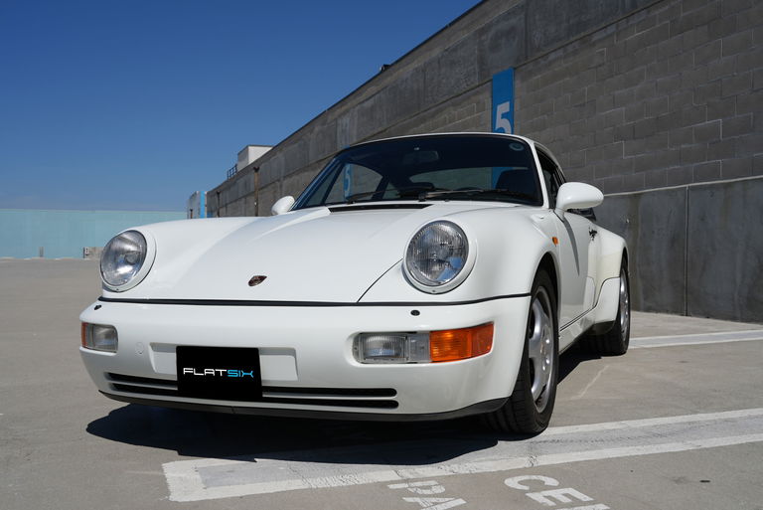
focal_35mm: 38
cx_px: 382
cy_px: 255
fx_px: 806
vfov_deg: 35.1
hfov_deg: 50.7
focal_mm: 38
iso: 80
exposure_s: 1/1000
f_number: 7.1
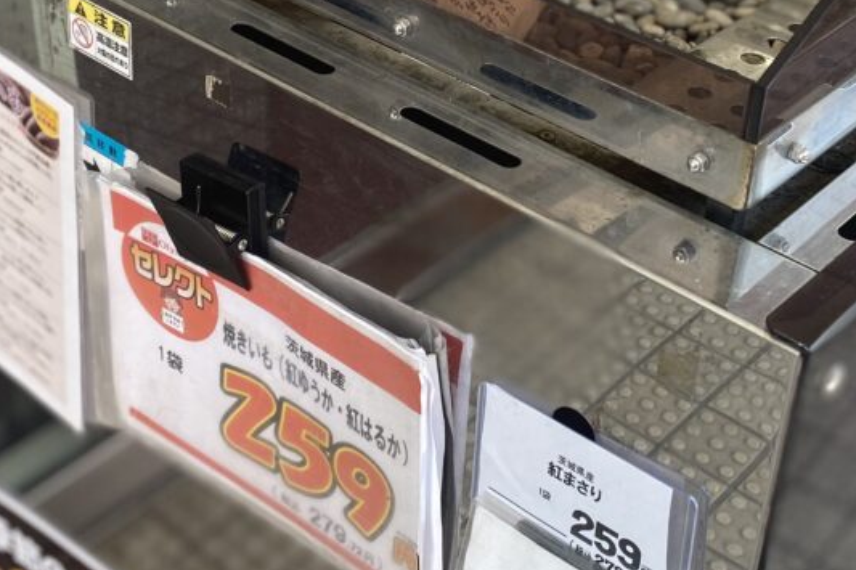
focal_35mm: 65
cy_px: 67
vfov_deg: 20.5
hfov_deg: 31.0
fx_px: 1545
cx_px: 421
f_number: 1.8
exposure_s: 1/110
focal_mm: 4.25
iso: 32
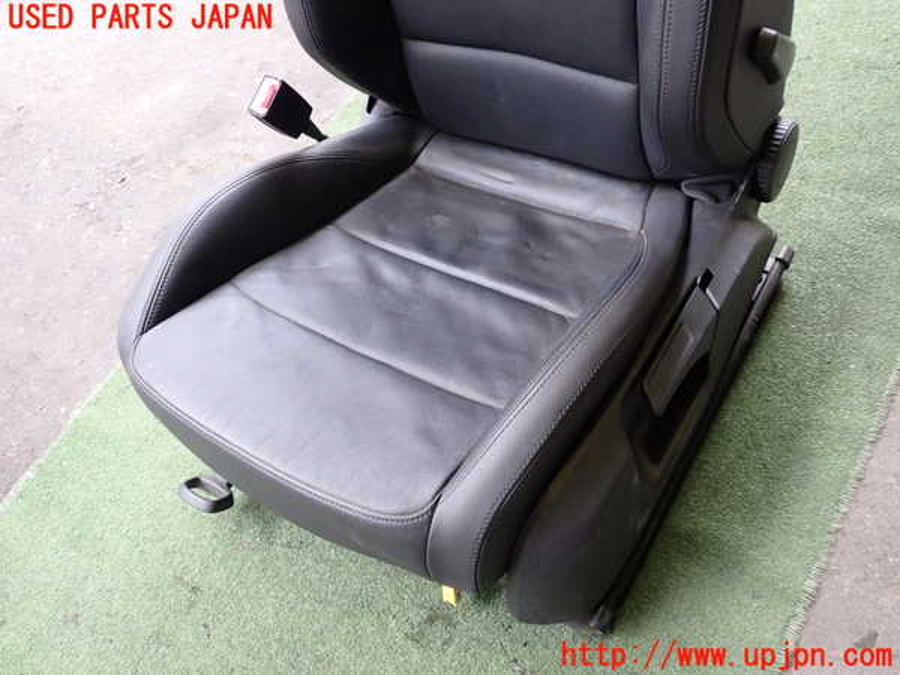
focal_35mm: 30
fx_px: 780
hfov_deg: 60.0
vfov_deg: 46.8
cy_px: 338
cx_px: 450
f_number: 2.3
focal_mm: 5.4
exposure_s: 1/50
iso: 200
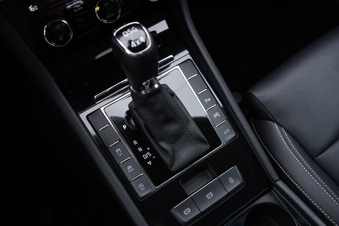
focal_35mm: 36
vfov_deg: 36.9
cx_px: 170
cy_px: 113
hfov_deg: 53.1
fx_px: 339
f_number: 2.8
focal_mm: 24
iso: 160
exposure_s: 1/40
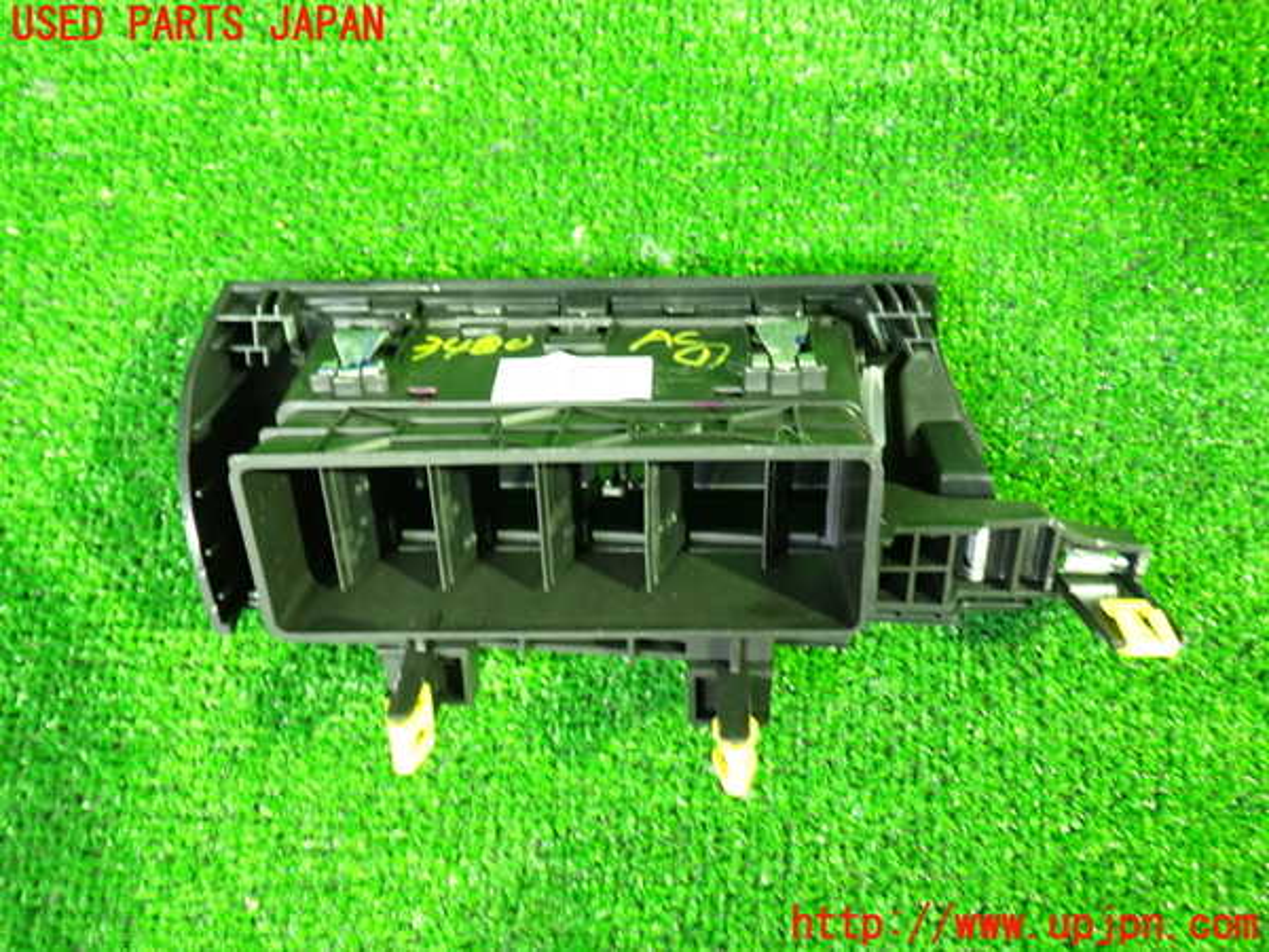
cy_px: 476
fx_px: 1100
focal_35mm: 30
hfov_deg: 60.0
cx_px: 634
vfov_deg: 46.8
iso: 800
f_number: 2.3
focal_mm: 5.4
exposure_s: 1/8
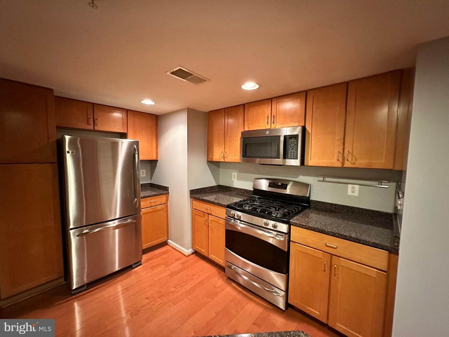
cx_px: 224
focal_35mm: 14
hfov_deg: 102.1
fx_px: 182
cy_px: 168
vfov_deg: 85.7
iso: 1000
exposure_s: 1/60
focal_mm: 2.22
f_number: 2.2
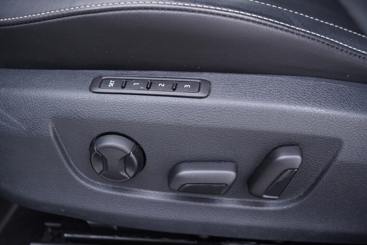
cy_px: 122
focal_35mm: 36
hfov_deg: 53.1
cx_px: 184
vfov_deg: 36.9
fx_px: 367
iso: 250
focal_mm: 24
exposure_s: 1/40
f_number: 2.8
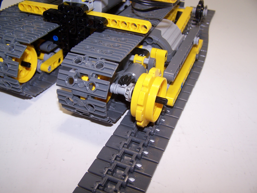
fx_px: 282
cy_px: 96
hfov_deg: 49.0
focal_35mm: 38
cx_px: 128
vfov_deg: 37.7
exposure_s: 1/60
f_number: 2.8
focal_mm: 6.3
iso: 80
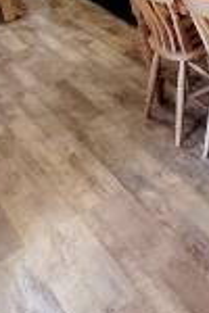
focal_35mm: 54
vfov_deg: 31.6
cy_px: -50
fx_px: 470
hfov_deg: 20.1
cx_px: 345
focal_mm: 1.74
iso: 400
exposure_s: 1/50
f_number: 2.2
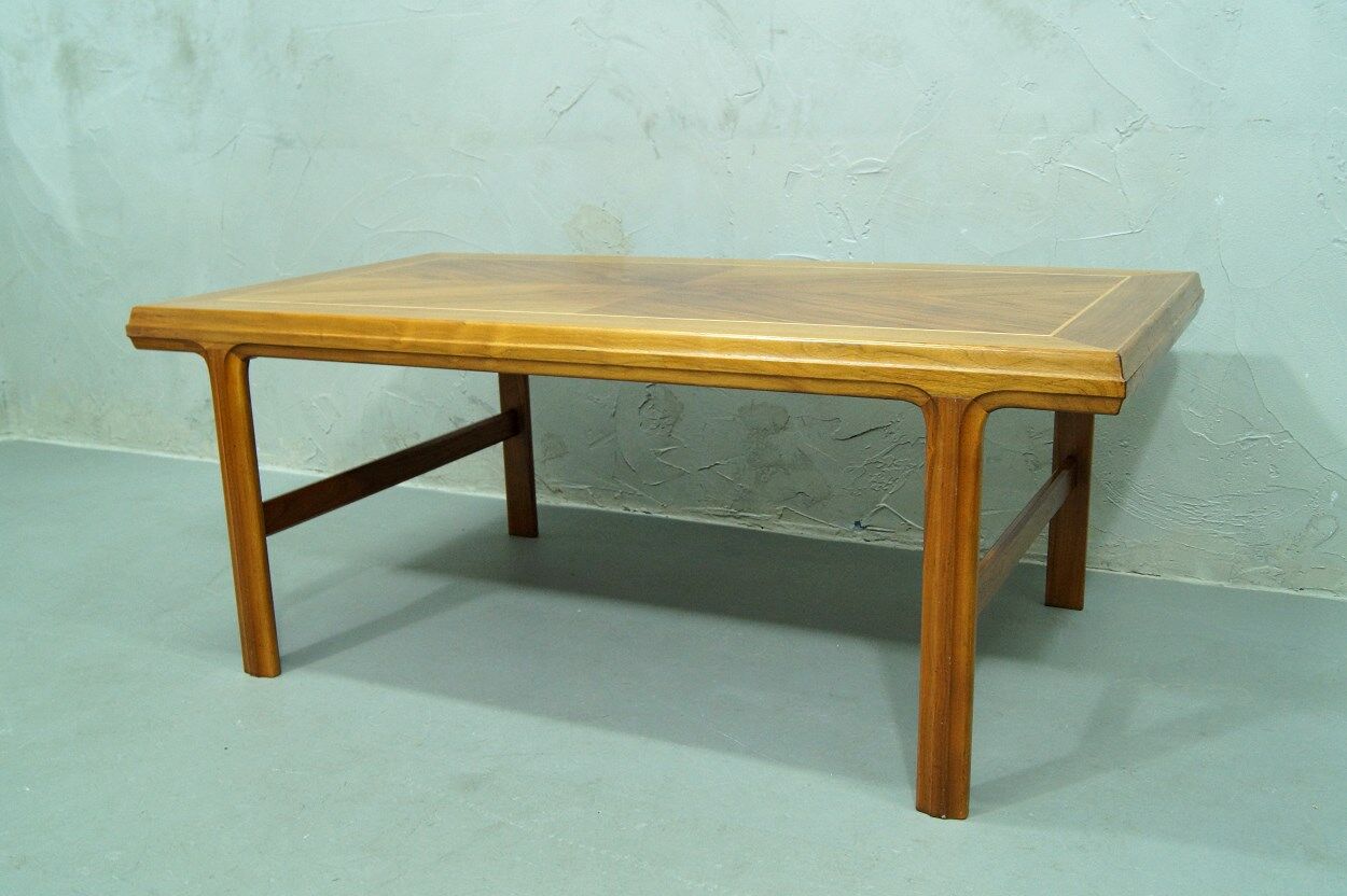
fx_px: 3085
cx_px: 674
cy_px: 448
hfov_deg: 24.6
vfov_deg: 16.5
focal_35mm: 82
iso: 800
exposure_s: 1/20
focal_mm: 55
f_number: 8
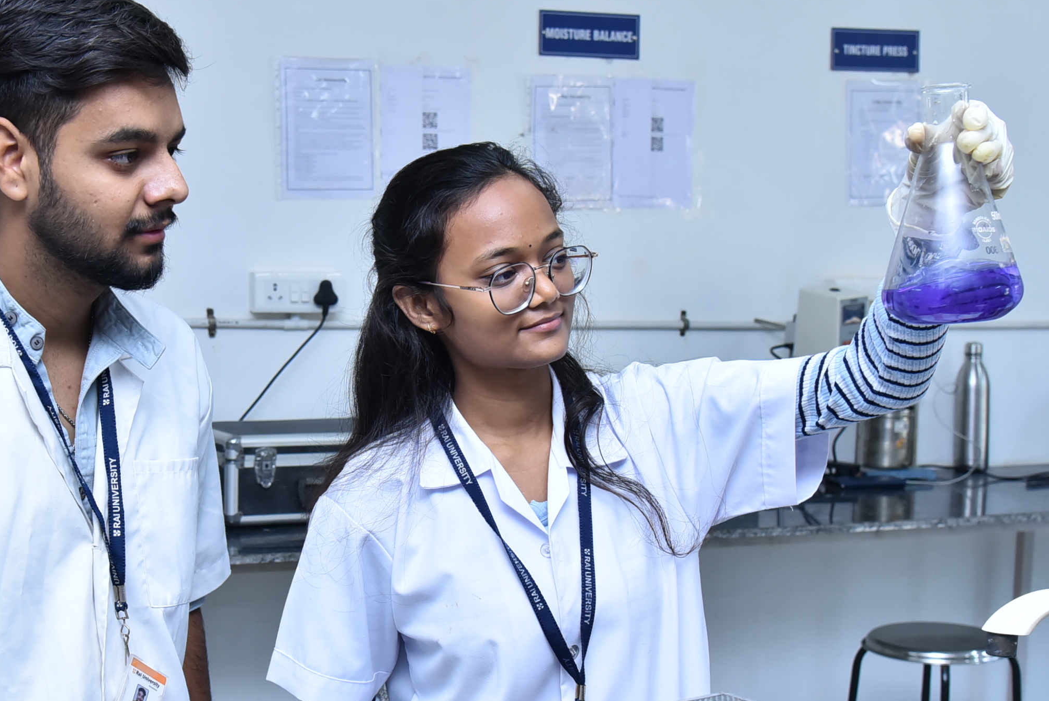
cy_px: 455
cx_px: 409
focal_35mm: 57
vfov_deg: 23.7
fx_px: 1662
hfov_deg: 34.9
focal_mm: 38
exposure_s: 1/125
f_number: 5.6
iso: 1600
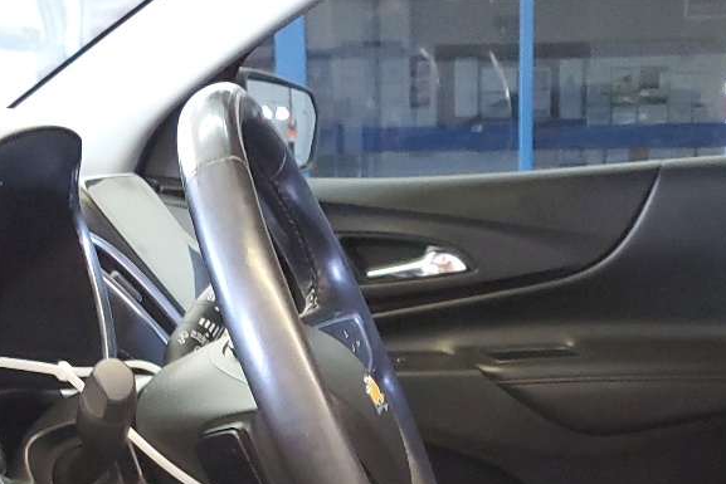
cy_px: 630
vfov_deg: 17.1
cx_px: 439
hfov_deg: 26.9
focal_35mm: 75
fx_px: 1513
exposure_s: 1/40
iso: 329
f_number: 1.5
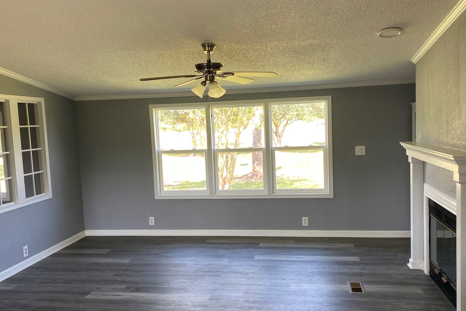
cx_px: 221
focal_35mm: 33
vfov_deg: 40.0
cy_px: 164
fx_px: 427
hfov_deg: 57.2
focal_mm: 4.25
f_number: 1.8
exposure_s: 1/120
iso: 100
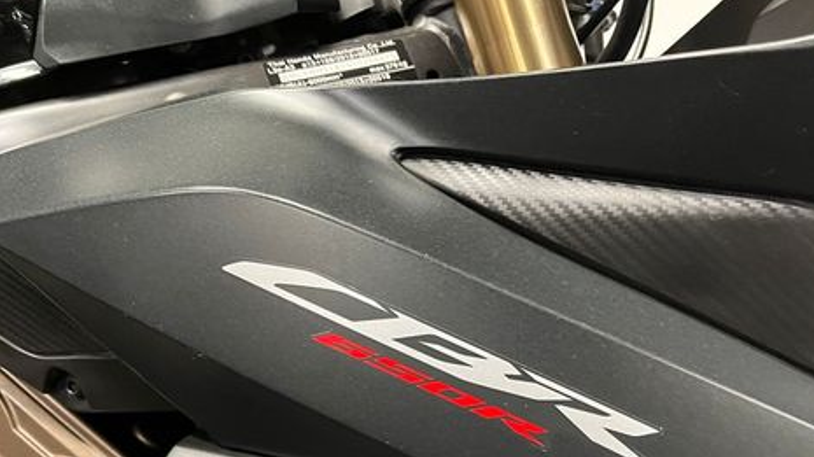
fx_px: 841
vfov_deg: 29.6
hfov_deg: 51.6
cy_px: 375
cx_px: 417
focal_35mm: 39
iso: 500
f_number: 1.6
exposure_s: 1/33
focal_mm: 5.1
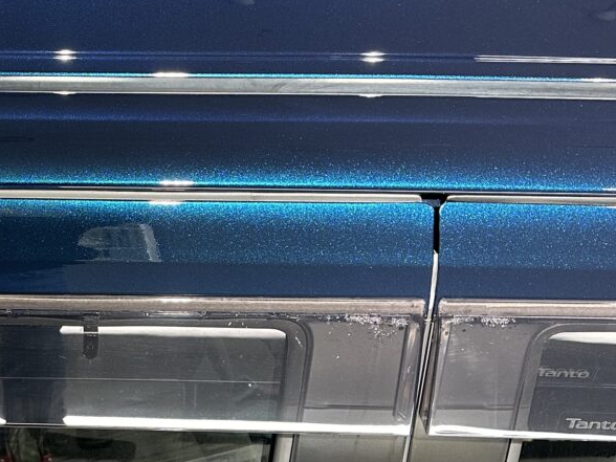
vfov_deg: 23.6
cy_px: 242
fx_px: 1103
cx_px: -13
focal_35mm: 62
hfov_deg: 29.0
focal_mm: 6.86
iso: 250
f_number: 1.78
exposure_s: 1/60
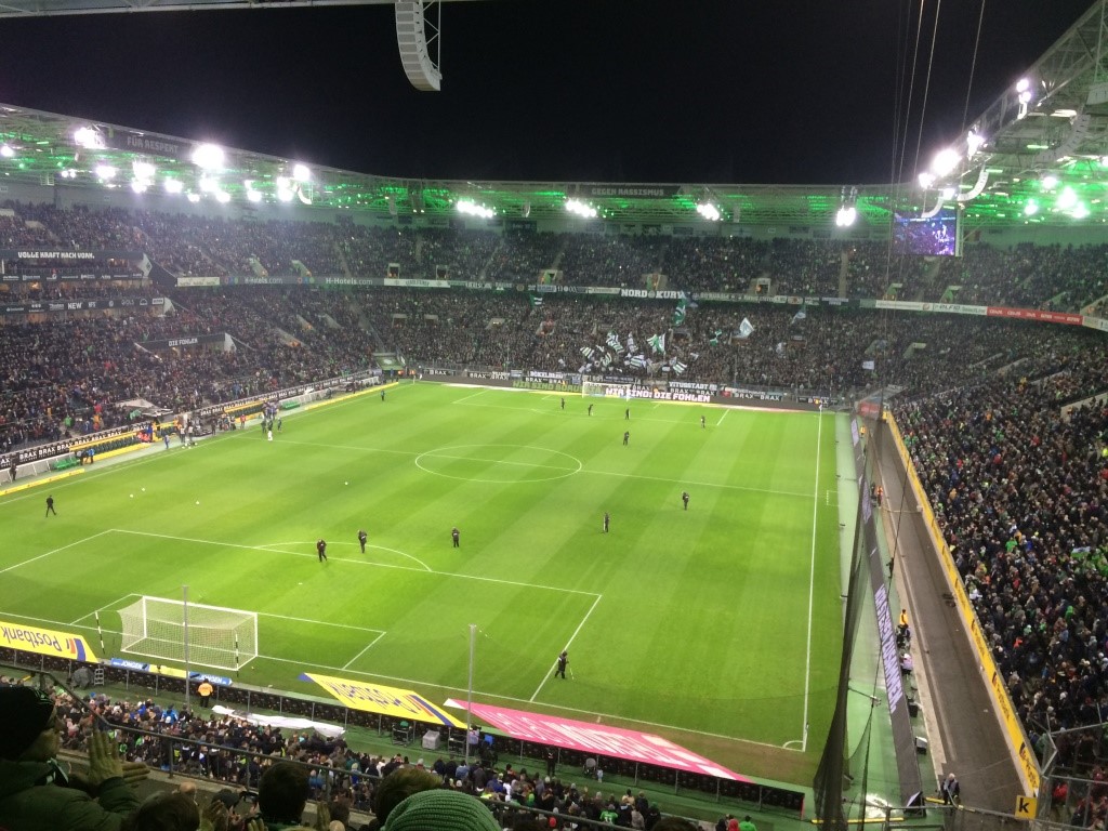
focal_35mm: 29
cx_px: 554
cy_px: 416
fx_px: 928
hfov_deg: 61.7
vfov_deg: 48.2
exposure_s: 1/33
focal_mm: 4.15
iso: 64
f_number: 2.2
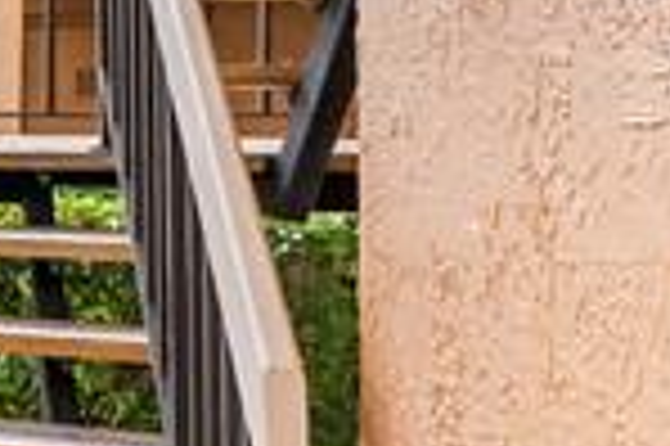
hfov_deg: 13.7
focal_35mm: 79
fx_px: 1474
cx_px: -1079
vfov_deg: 17.0
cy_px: 61
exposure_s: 1/800
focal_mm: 14.8
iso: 800
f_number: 5.6
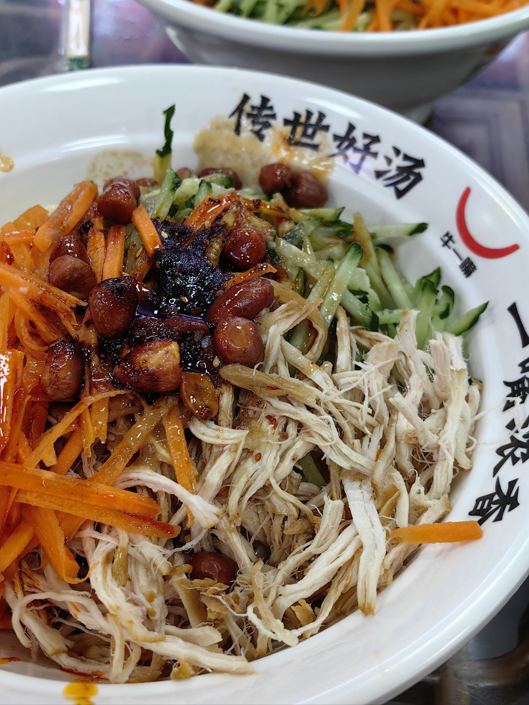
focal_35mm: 39
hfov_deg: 36.8
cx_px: 264
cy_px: 352
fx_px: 795
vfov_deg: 47.9
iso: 200
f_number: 2
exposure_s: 1/100
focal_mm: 5.75
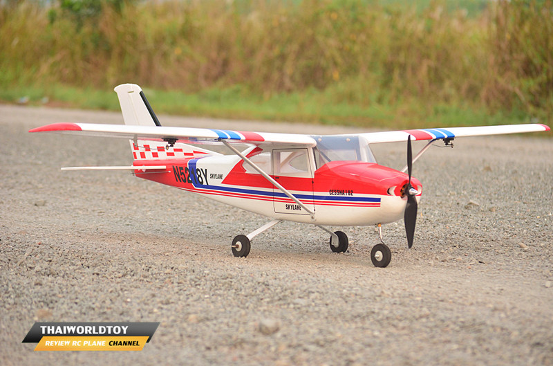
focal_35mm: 135
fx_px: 2068
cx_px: 276
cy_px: 183
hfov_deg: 15.2
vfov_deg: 10.1
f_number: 5.6
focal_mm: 90
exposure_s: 1/400
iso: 400
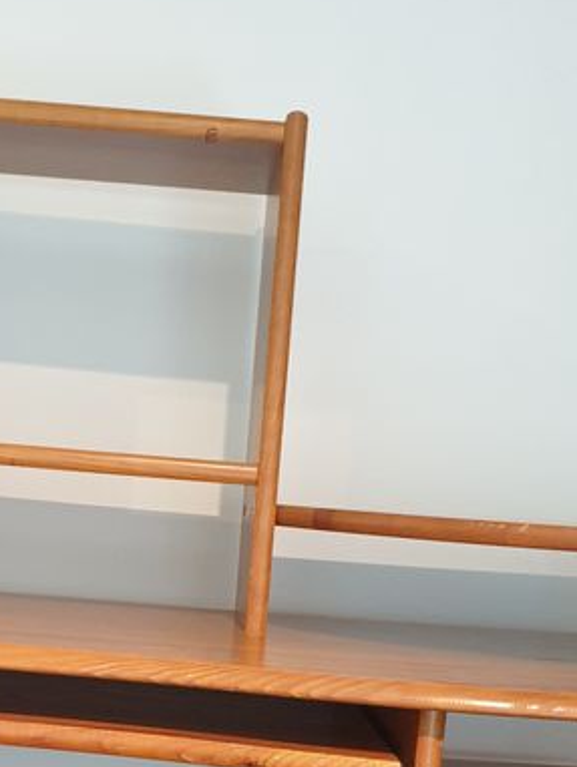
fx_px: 1510
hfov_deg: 21.6
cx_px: 189
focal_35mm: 68
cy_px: 781
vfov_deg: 26.9
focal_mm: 4.3
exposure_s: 1/33
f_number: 1.5
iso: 320
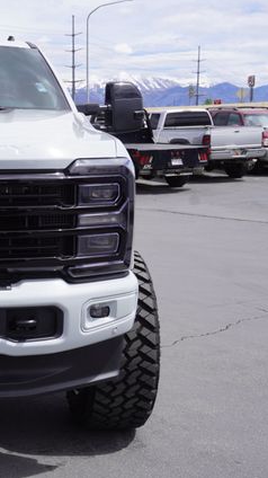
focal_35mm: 57
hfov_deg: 19.5
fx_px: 721
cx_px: -72
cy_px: 239
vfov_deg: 36.6
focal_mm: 24
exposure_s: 1/160
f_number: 11
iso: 100
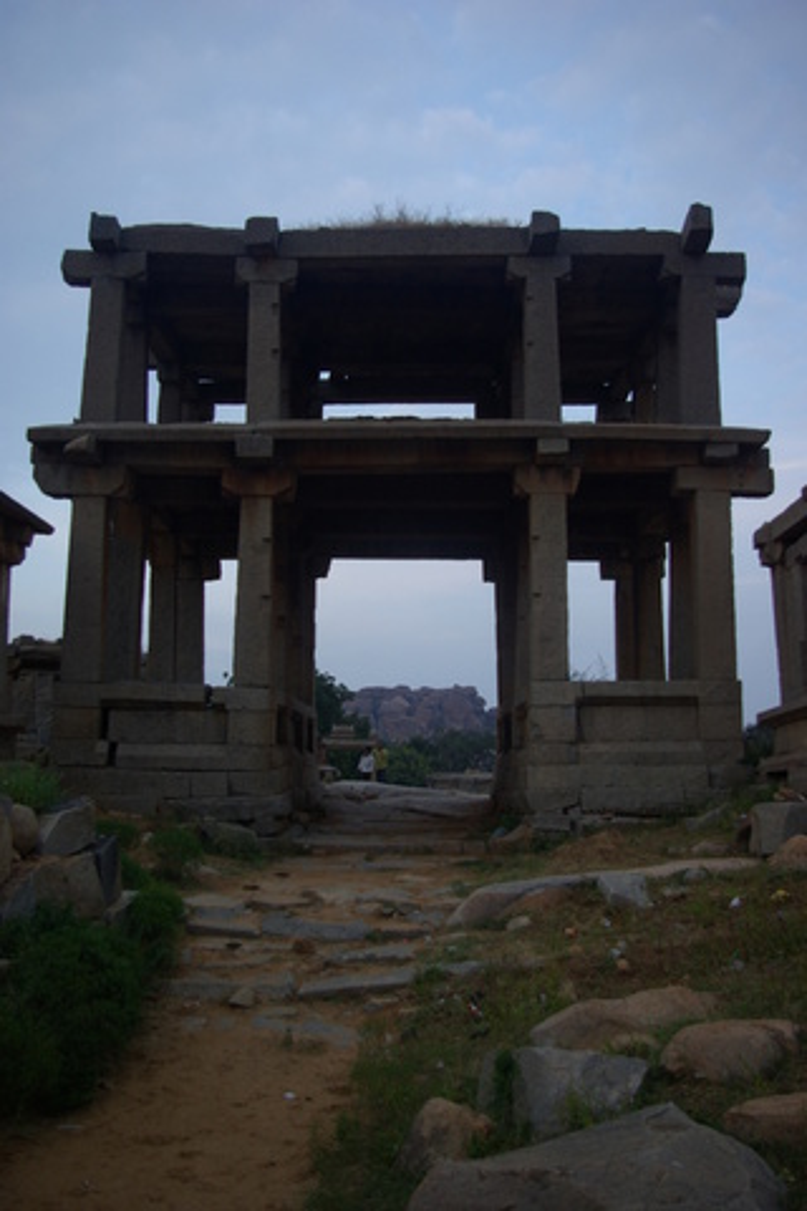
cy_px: 606
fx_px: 1210
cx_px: 404
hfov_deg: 36.9
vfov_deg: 53.1
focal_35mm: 36
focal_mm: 24
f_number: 4
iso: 100
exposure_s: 1/30
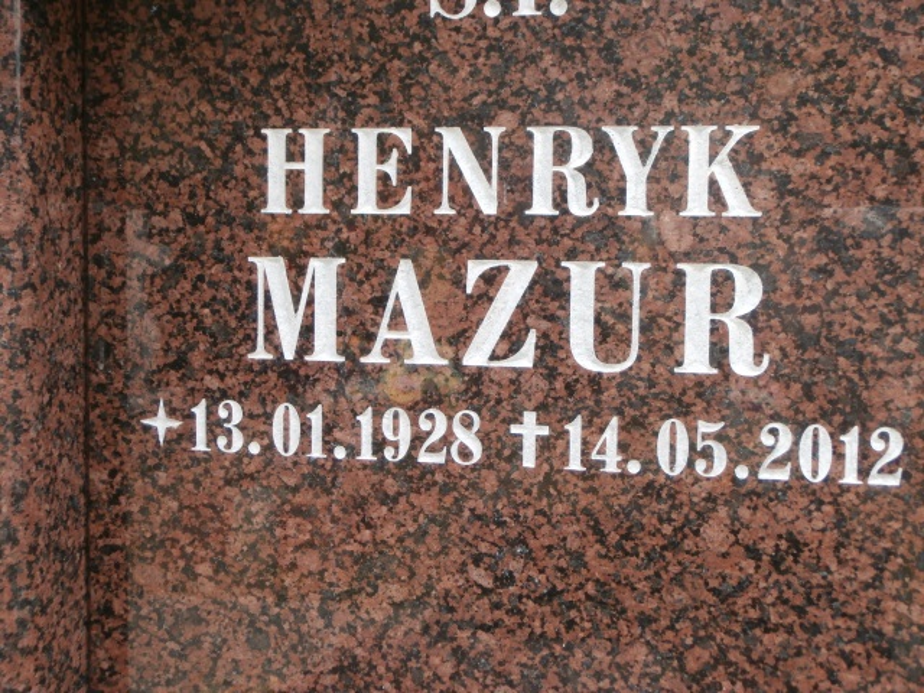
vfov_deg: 25.7
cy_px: 346
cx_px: 462
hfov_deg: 33.8
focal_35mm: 57
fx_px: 1521
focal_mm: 10.11
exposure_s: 1/100
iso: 100
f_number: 4.5
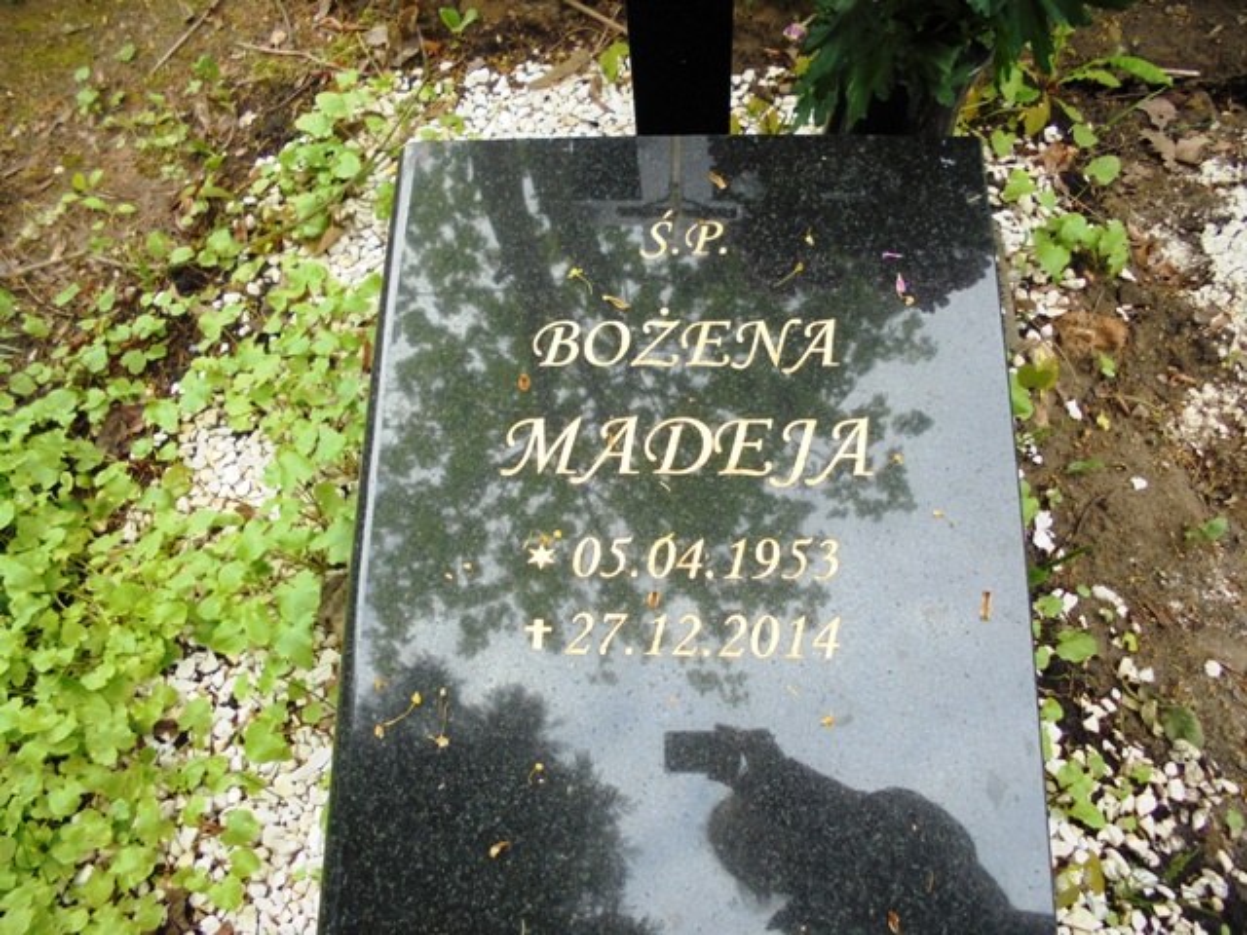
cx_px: 624
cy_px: 468
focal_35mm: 26
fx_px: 937
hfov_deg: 67.3
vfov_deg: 53.1
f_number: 3.5
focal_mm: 4.6
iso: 100
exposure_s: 1/80
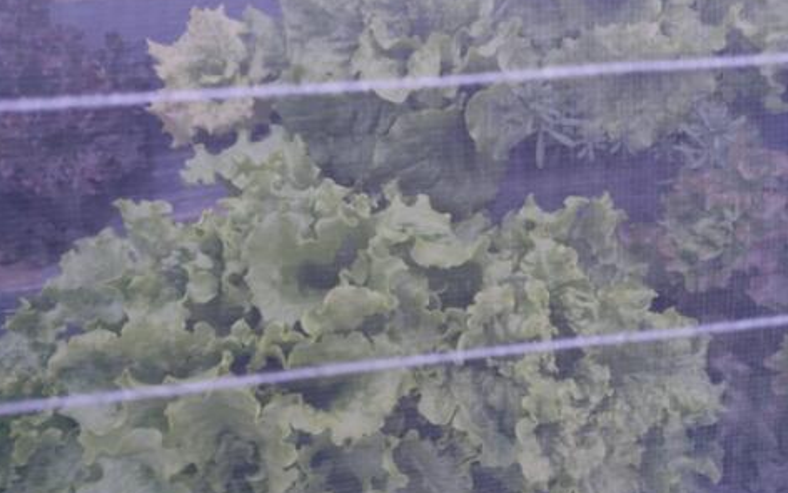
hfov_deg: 66.5
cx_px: 389
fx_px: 601
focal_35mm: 28
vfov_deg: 44.5
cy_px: 256
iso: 7522
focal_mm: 4.74
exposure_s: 1/14
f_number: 1.79
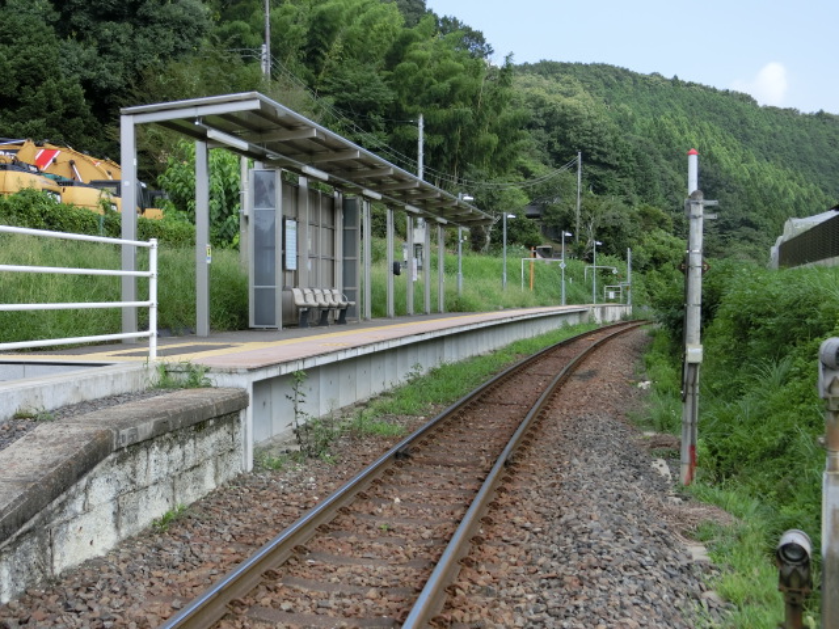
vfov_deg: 32.2
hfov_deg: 42.1
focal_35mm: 45
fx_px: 1091
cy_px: 314
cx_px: 420
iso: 80
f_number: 4.4
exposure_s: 1/320
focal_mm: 8
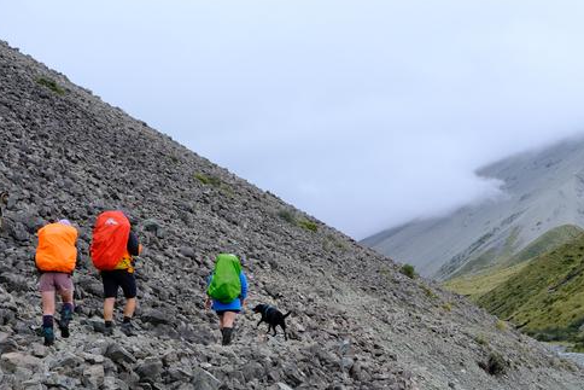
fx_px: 1201
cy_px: 340
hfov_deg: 26.5
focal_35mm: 74
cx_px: 509
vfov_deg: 18.2
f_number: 8
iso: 640
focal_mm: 23
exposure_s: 1/250
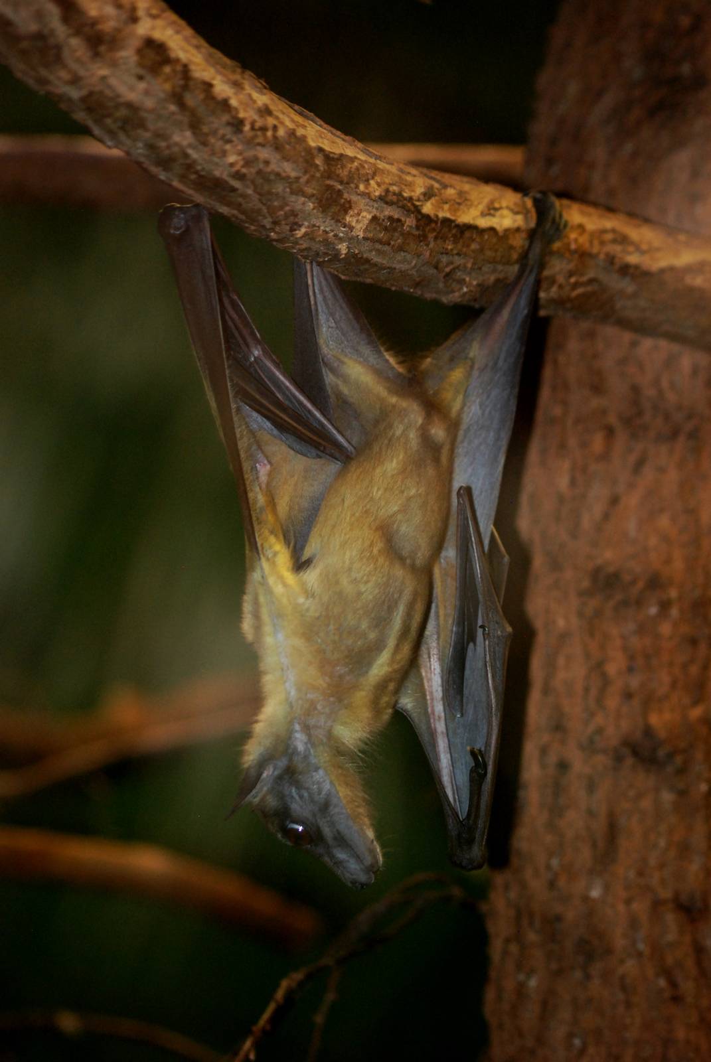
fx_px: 4209
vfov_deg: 14.4
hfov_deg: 9.7
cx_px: 356
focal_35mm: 142
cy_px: 531
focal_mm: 95
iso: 1000
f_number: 5
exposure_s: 1/60
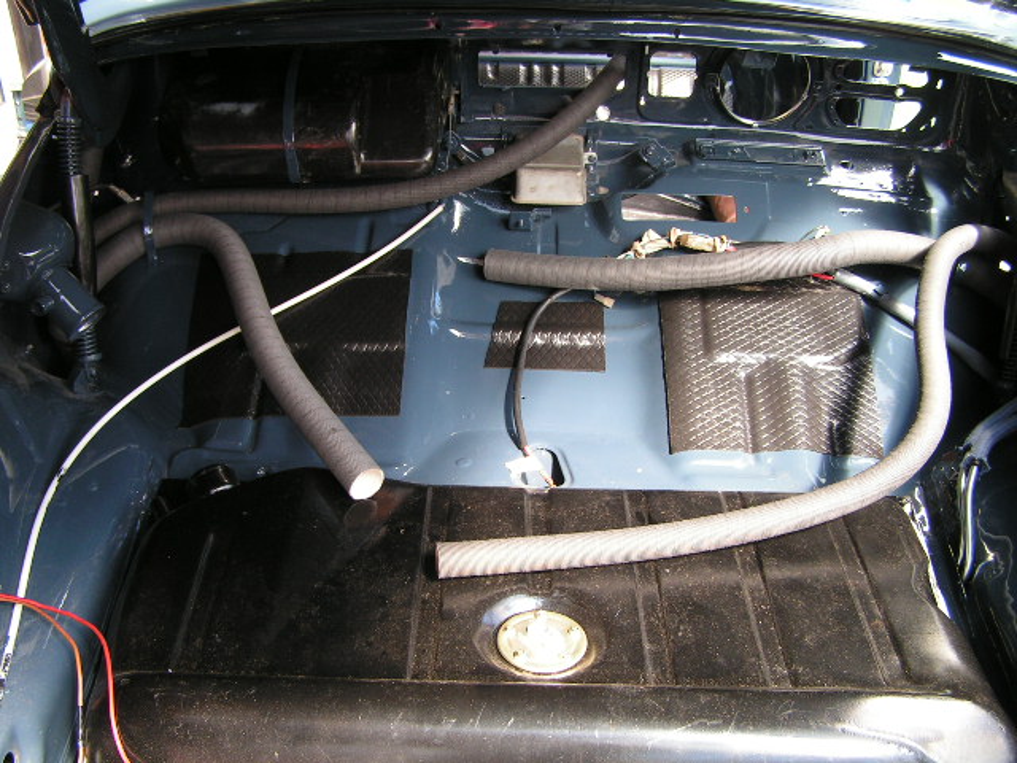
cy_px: 382
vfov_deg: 37.7
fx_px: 1116
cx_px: 508
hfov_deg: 49.0
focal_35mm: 38
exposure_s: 1/50
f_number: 3.2
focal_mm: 6.3
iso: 50
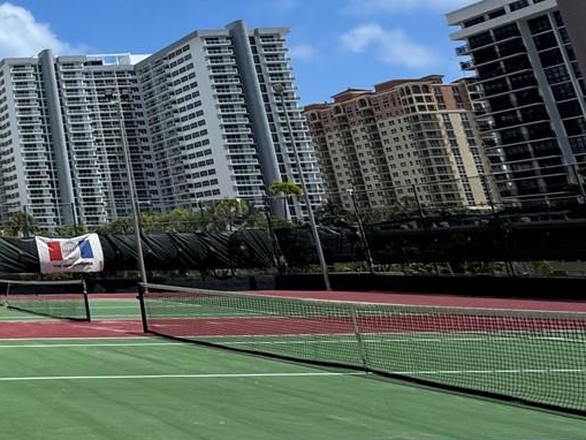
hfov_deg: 29.3
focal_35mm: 44
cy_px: 46
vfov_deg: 31.4
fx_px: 745
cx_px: -261
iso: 50
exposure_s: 1/2985
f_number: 2.2
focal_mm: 2.22
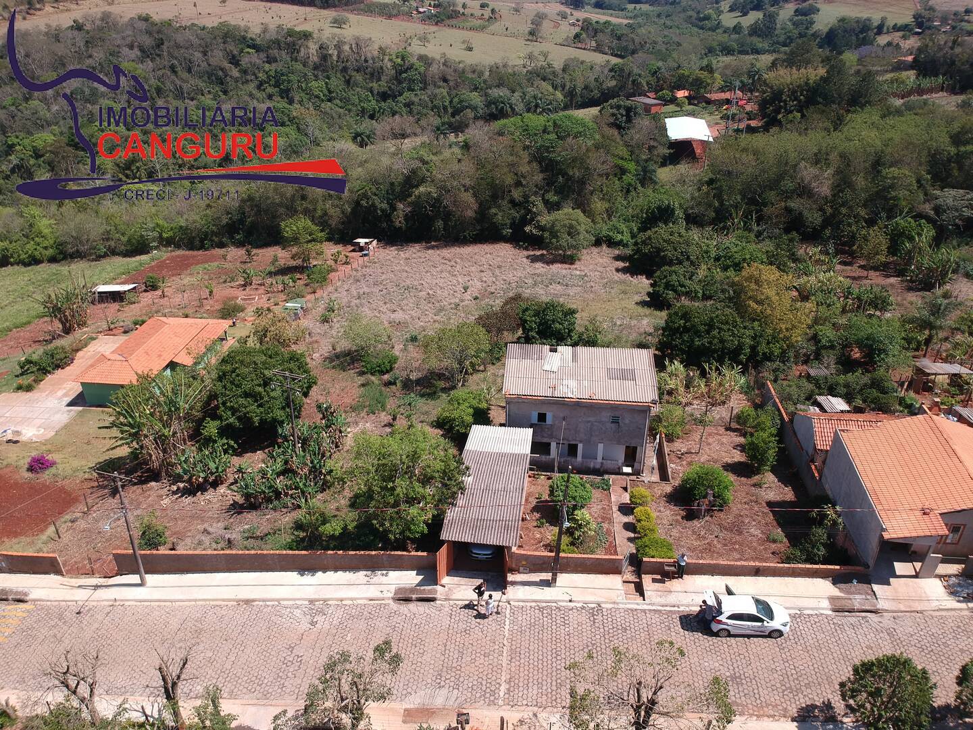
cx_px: 486
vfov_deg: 54.9
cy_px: 365
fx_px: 703
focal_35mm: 25
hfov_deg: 69.4
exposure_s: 1/1000
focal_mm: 4.49
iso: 100
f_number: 2.6
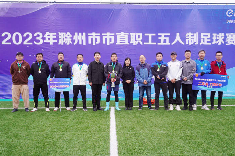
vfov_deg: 41.7
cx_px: 118
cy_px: 78
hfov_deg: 59.5
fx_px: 206
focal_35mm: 32
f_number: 4
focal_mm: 21
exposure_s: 1/160
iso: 640
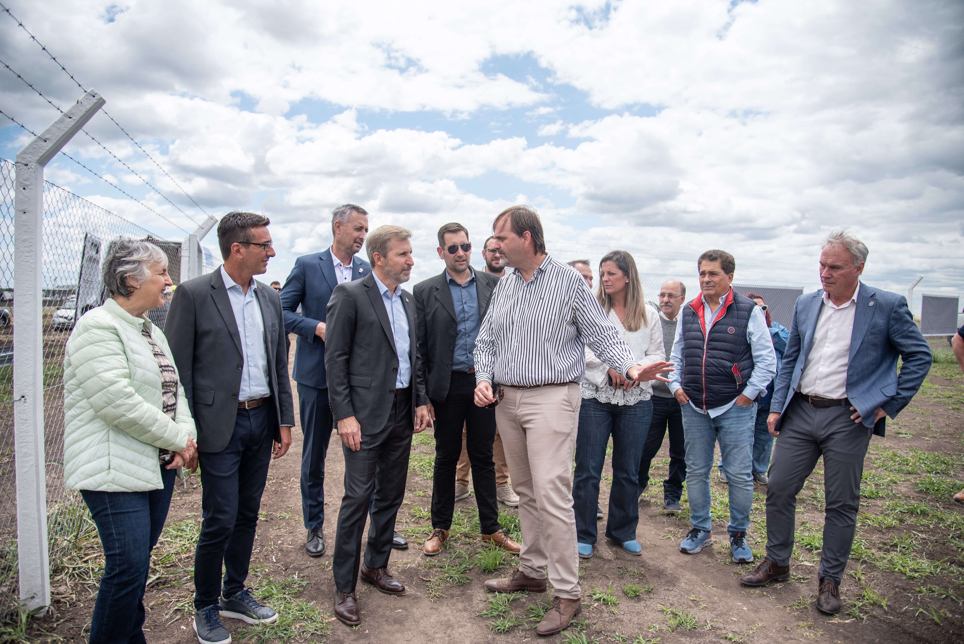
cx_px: 482
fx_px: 643
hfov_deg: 73.7
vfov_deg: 53.2
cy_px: 322
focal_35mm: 24
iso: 250
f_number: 4
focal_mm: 24
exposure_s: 1/2500
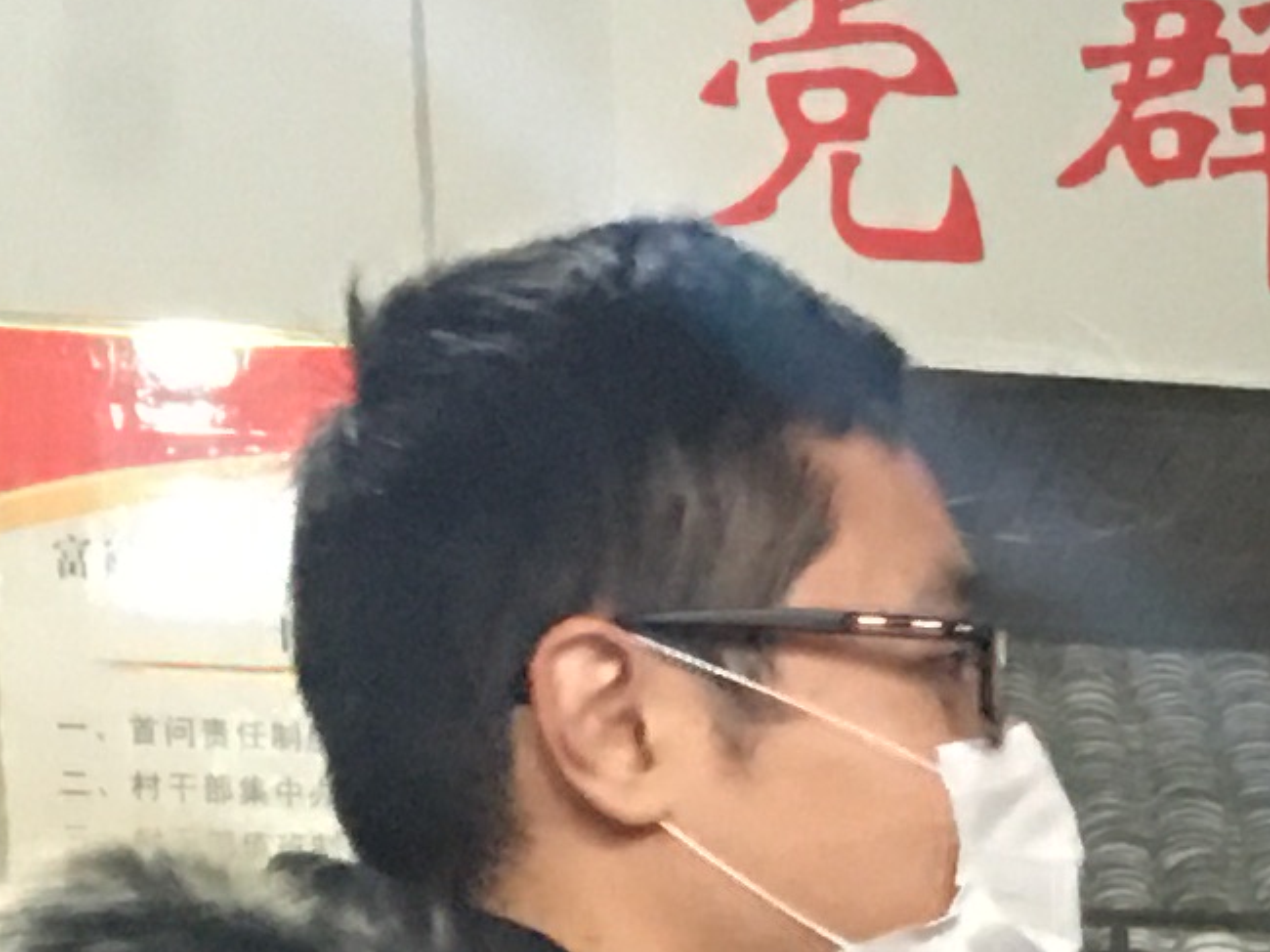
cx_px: 2470
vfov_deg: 7.5
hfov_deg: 10.2
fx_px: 6601
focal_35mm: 180
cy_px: 2535
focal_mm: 4.15
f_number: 2.2
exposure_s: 1/8
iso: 125
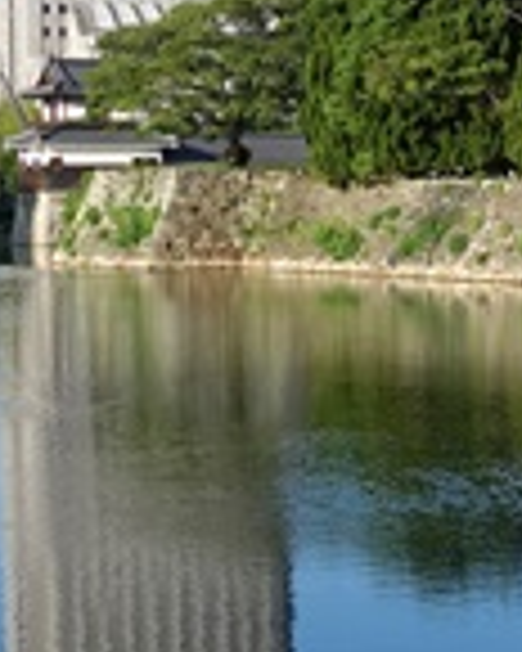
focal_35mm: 140
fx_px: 2704
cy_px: 279
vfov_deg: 13.8
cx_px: 783
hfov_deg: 10.6
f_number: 5.6
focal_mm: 11.12
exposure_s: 1/320
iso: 125
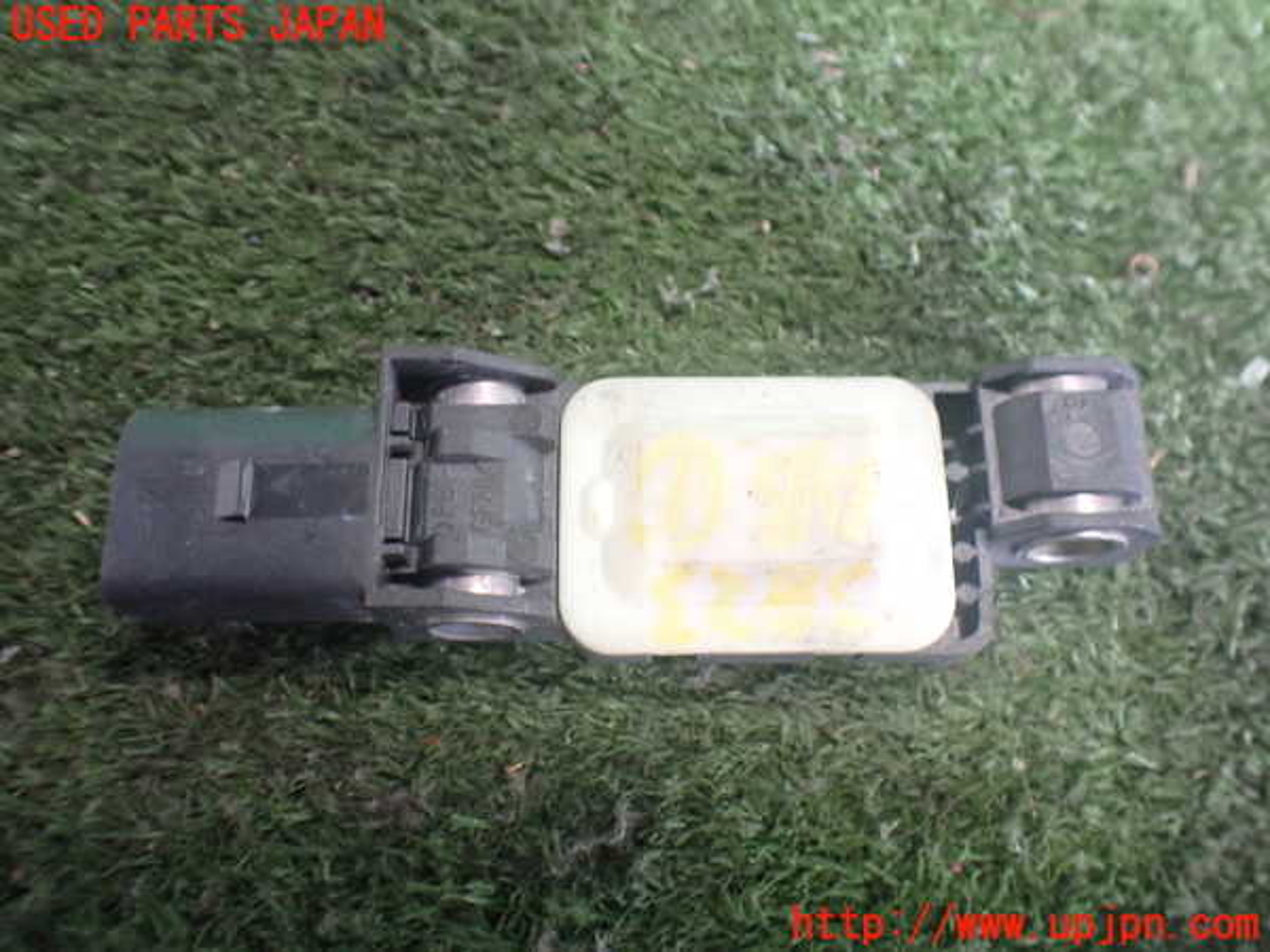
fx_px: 1101
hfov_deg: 60.0
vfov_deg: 46.8
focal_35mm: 30
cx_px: 635
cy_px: 476
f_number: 2.3
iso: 800
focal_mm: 5.4
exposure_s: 1/60
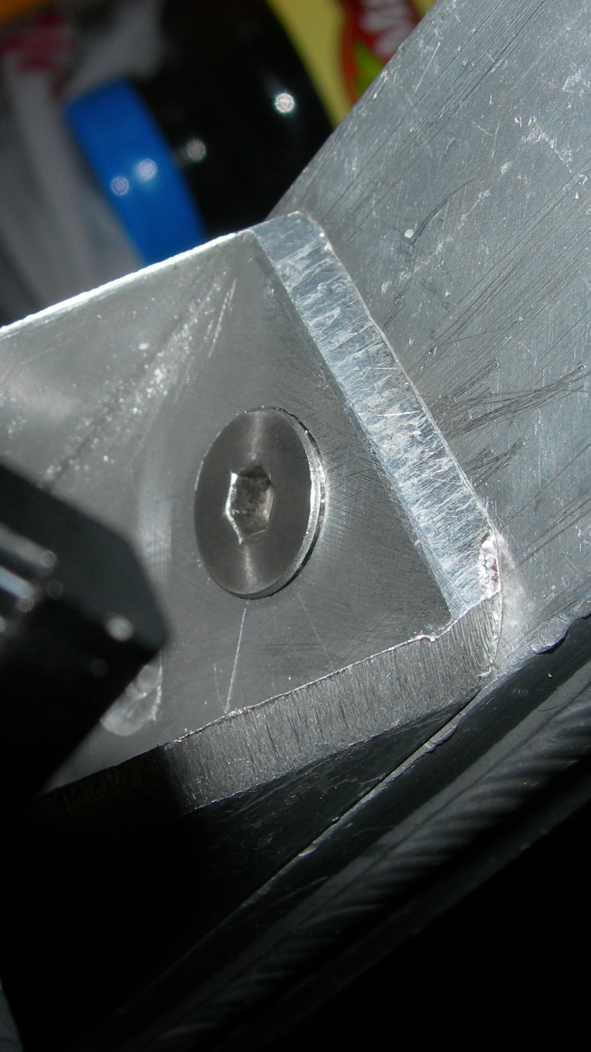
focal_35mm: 56
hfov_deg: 21.4
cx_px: 247
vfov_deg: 37.2
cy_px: 523
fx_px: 1561
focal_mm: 7.8
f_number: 4.8
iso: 50
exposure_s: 1/60.1
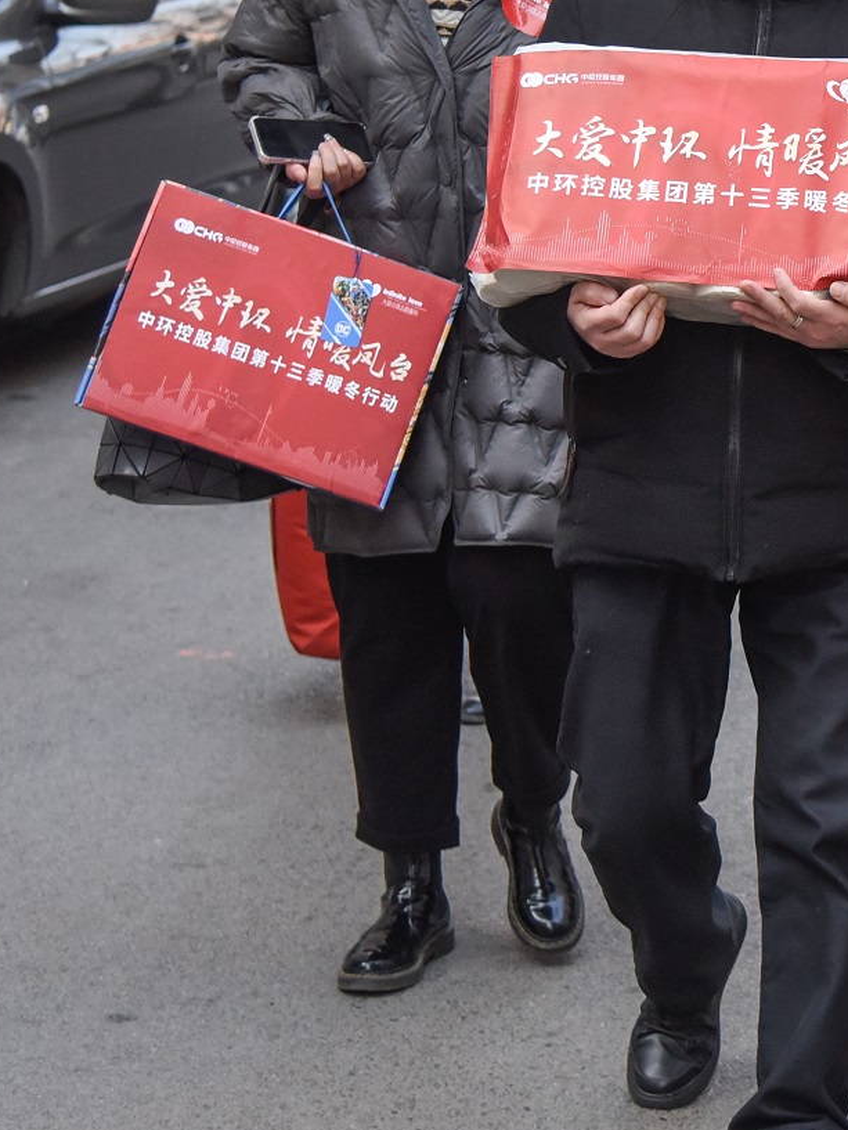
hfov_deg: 12.8
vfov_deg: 17.3
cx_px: 966
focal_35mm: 113
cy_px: 280
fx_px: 3690
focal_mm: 48
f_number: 4
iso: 2000
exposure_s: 1/2000
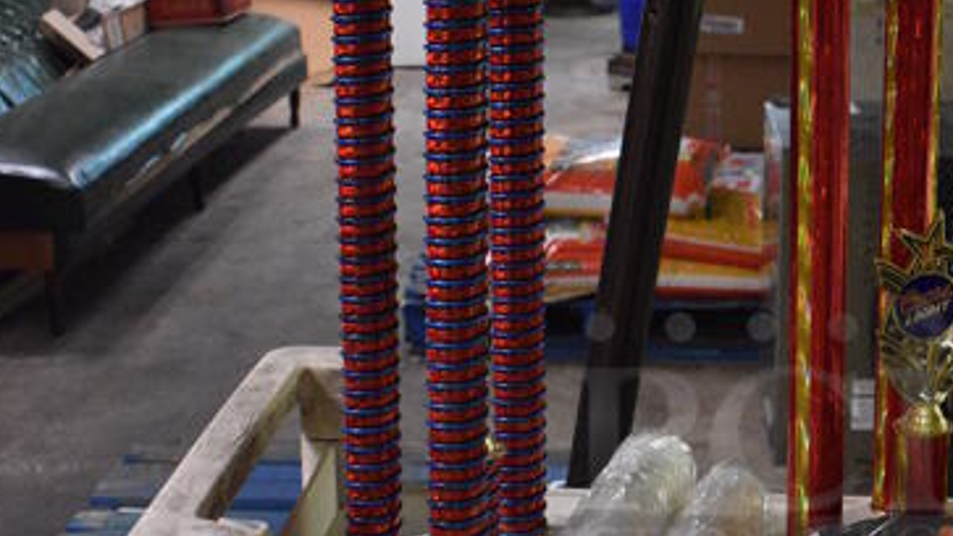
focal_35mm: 79
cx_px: 761
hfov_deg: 26.4
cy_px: 435
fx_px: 1996
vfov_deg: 15.2
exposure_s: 1/25
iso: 3200
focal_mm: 20
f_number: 3.8
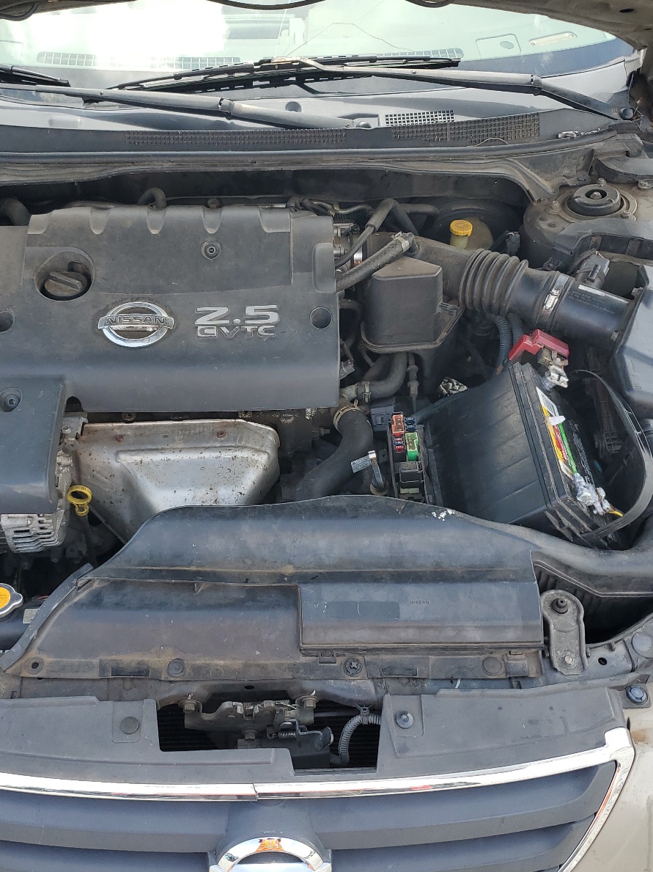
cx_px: 250
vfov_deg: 52.6
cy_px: 439
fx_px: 881
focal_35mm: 35
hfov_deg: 40.4
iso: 50
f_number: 1.5
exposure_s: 1/625
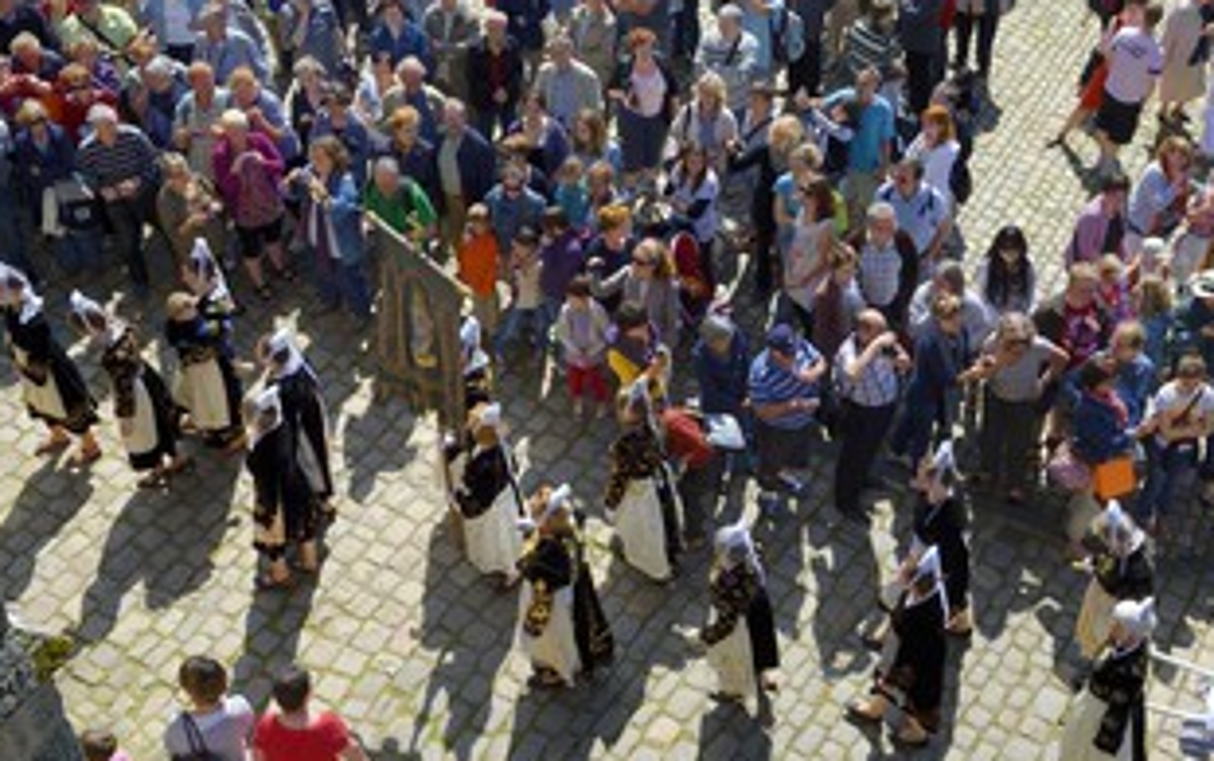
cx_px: 707
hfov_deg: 45.1
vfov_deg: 29.2
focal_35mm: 44
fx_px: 1457
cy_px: 457
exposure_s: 1/200
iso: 200
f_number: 13
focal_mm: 32
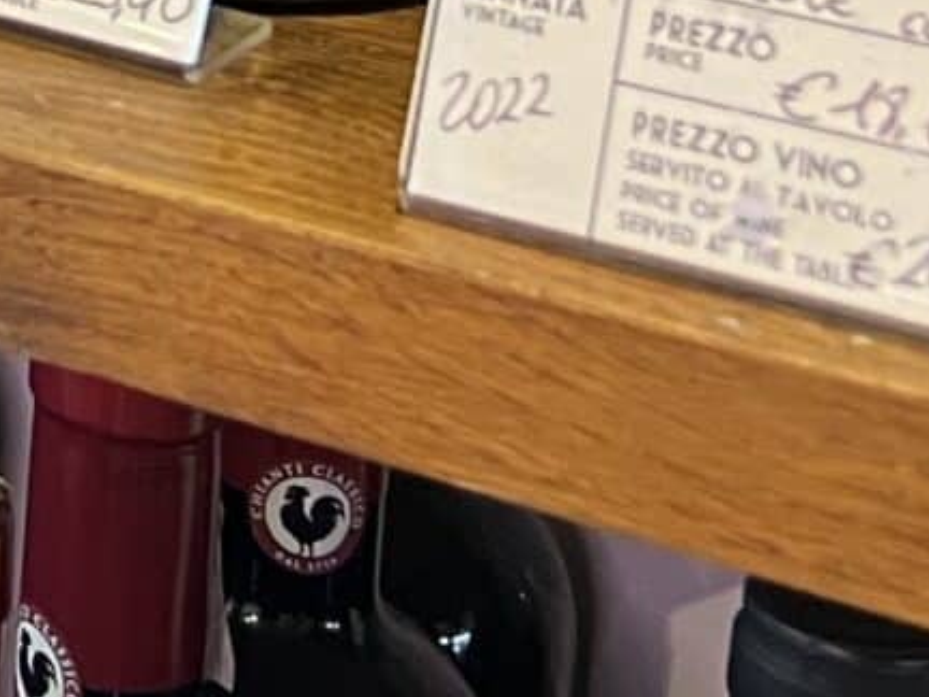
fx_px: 4133
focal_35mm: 154
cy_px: -852
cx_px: -1187
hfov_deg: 11.1
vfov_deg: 8.9
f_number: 1.5
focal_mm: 5.7
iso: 125
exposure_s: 1/50
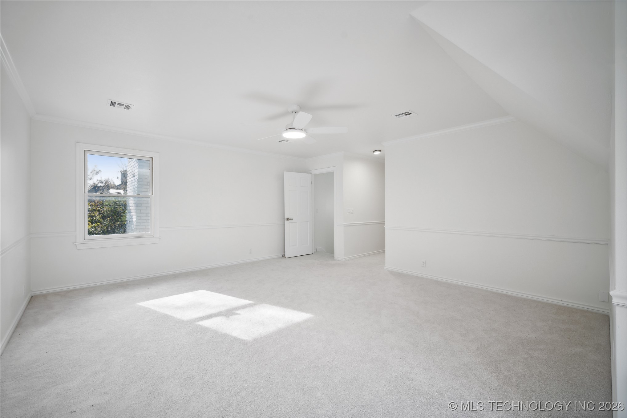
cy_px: 209
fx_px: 244
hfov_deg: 104.3
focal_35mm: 14
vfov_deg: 81.2
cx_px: 314
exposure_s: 1/20
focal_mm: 14
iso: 640
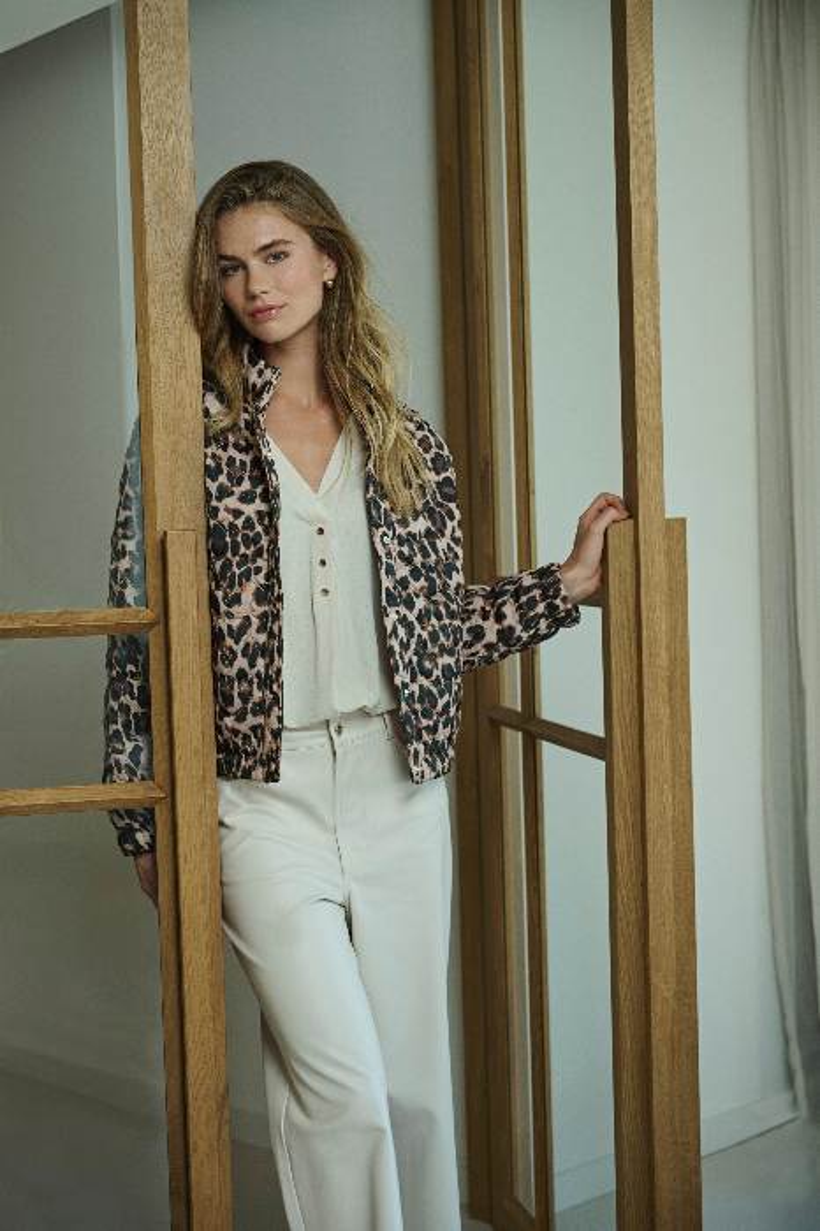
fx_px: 2052
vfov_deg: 33.4
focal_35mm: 60
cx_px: 410
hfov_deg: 22.6
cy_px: 616
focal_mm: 60
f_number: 4
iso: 400
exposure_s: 1/200
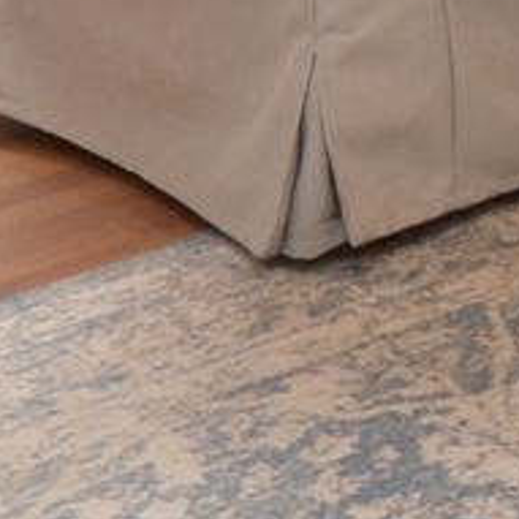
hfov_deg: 11.2
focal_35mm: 137
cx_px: 1144
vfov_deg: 11.7
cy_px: -450
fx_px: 2324
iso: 500
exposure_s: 1/60
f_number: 3.5
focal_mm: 10
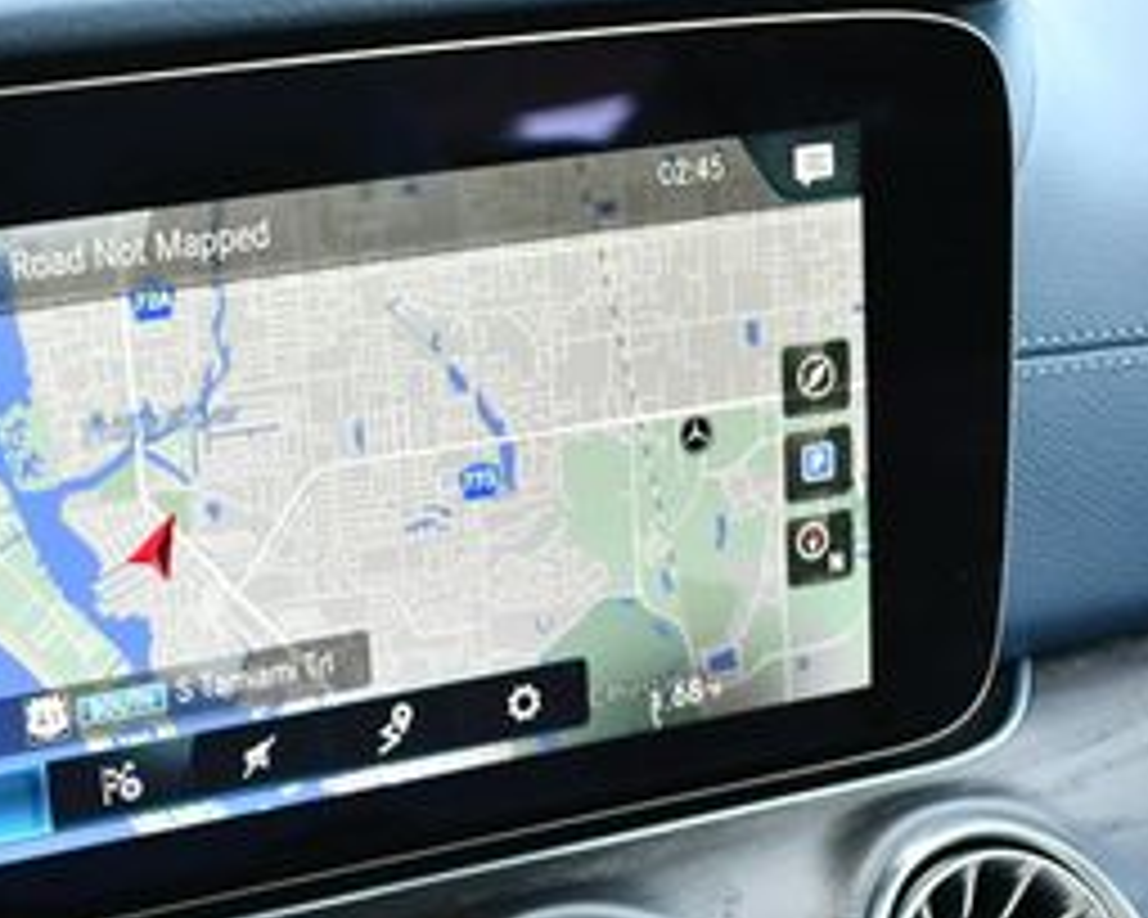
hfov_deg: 22.1
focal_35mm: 85
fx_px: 2888
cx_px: 176
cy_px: 950
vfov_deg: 17.6
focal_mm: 18
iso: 720
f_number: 3.5
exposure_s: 1/250
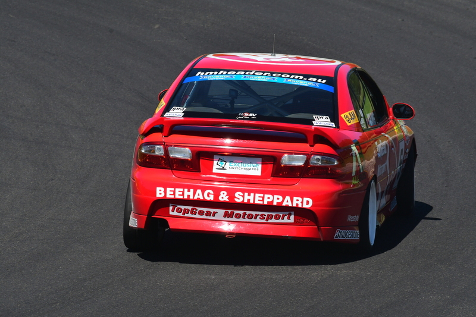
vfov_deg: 2.2
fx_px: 8328
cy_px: 158
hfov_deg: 3.3
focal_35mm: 630
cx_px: 238
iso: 500
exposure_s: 1/640
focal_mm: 420
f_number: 13
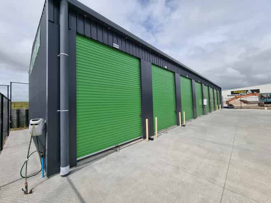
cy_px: 102
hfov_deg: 106.2
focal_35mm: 13
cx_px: 136
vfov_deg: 89.9
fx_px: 102
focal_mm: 2.2
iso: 50
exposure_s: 1/3472
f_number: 2.2
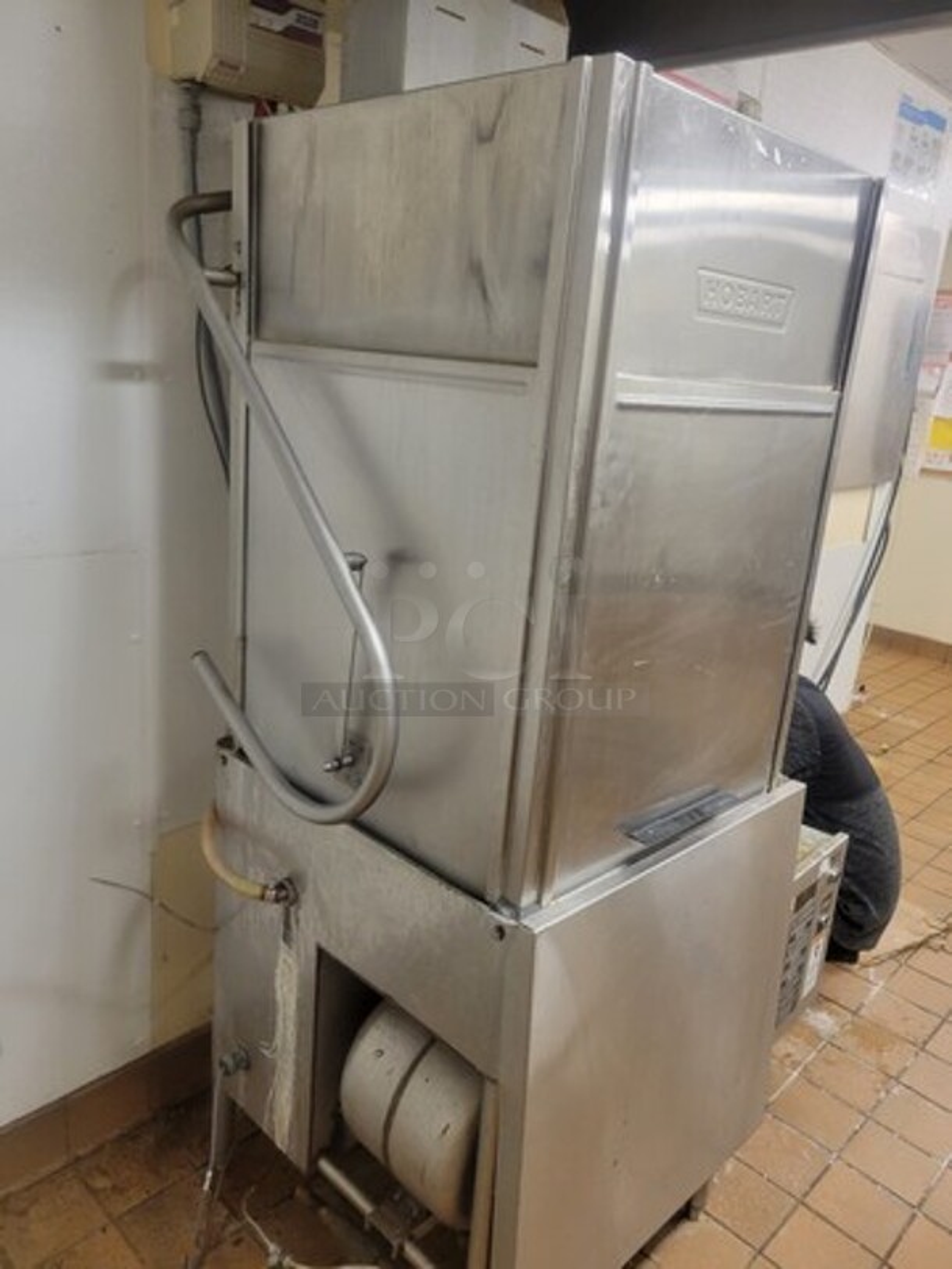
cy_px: 634
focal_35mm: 26
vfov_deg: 67.3
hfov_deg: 53.1
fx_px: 953
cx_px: 476
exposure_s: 1/40
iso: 250
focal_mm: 5.4
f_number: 1.8
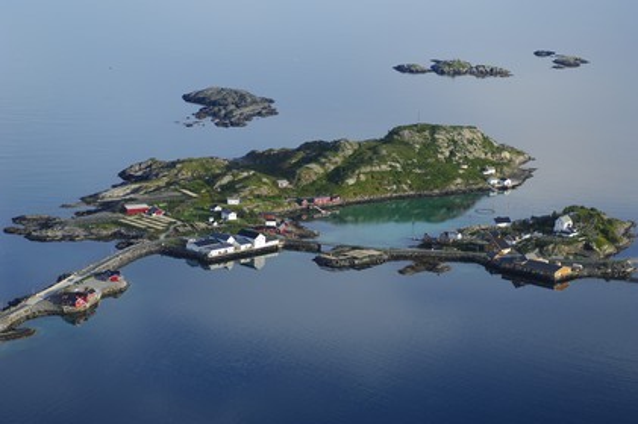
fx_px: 1381
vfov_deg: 17.5
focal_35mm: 78
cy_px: 212
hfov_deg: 26.0
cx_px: 319
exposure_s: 1/750
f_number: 3.5
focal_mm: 52
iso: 100
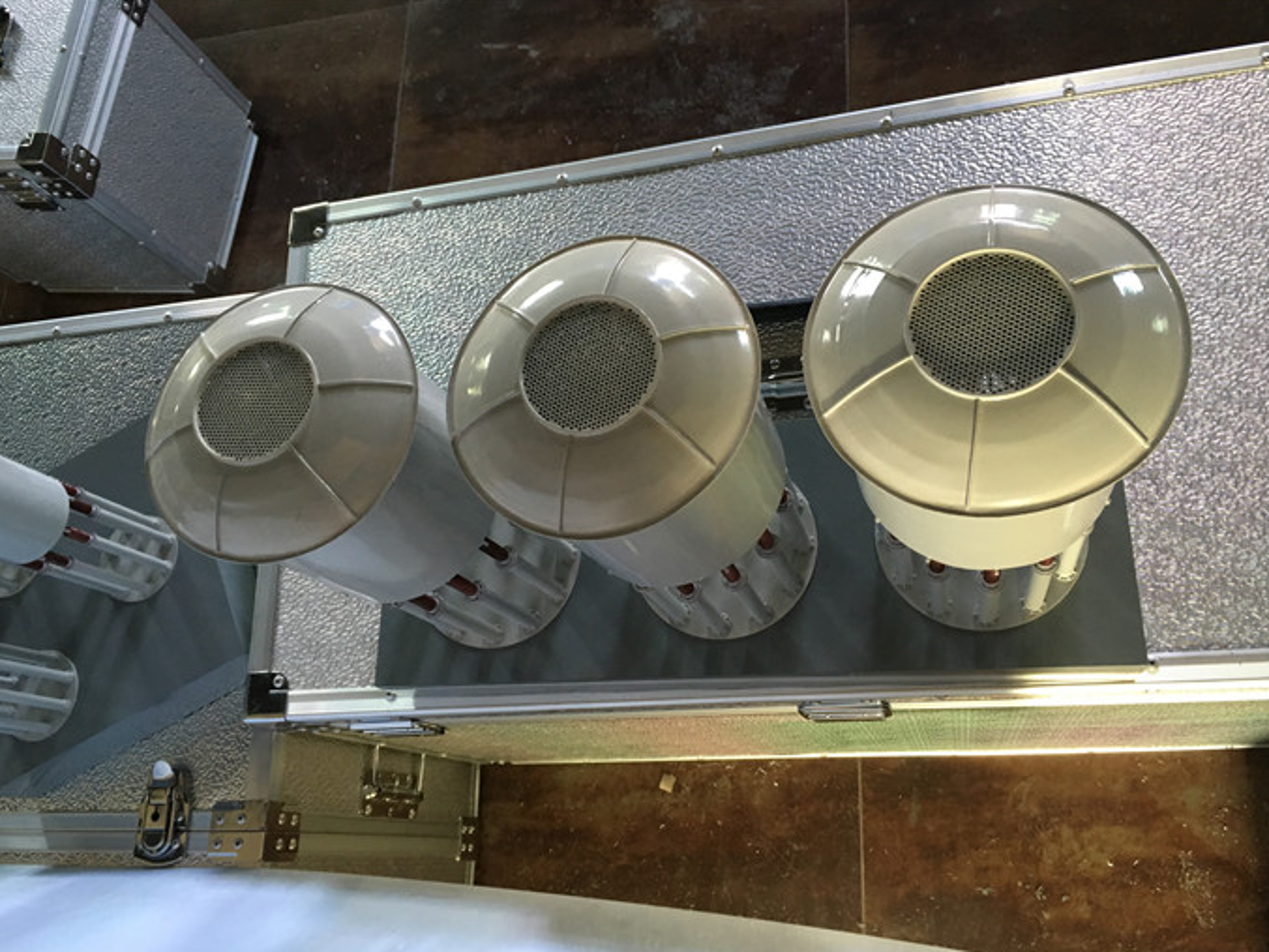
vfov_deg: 46.8
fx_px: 1100
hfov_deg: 60.0
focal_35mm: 30
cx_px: 624
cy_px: 486
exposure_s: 1/33
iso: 125
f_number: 2.2
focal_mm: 4.15
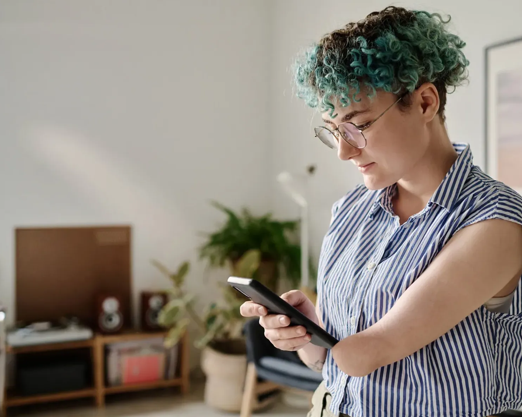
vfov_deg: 37.3
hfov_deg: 45.6
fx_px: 618
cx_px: 311
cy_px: 206
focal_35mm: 40
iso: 800
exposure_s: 1/125
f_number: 2.5
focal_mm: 35
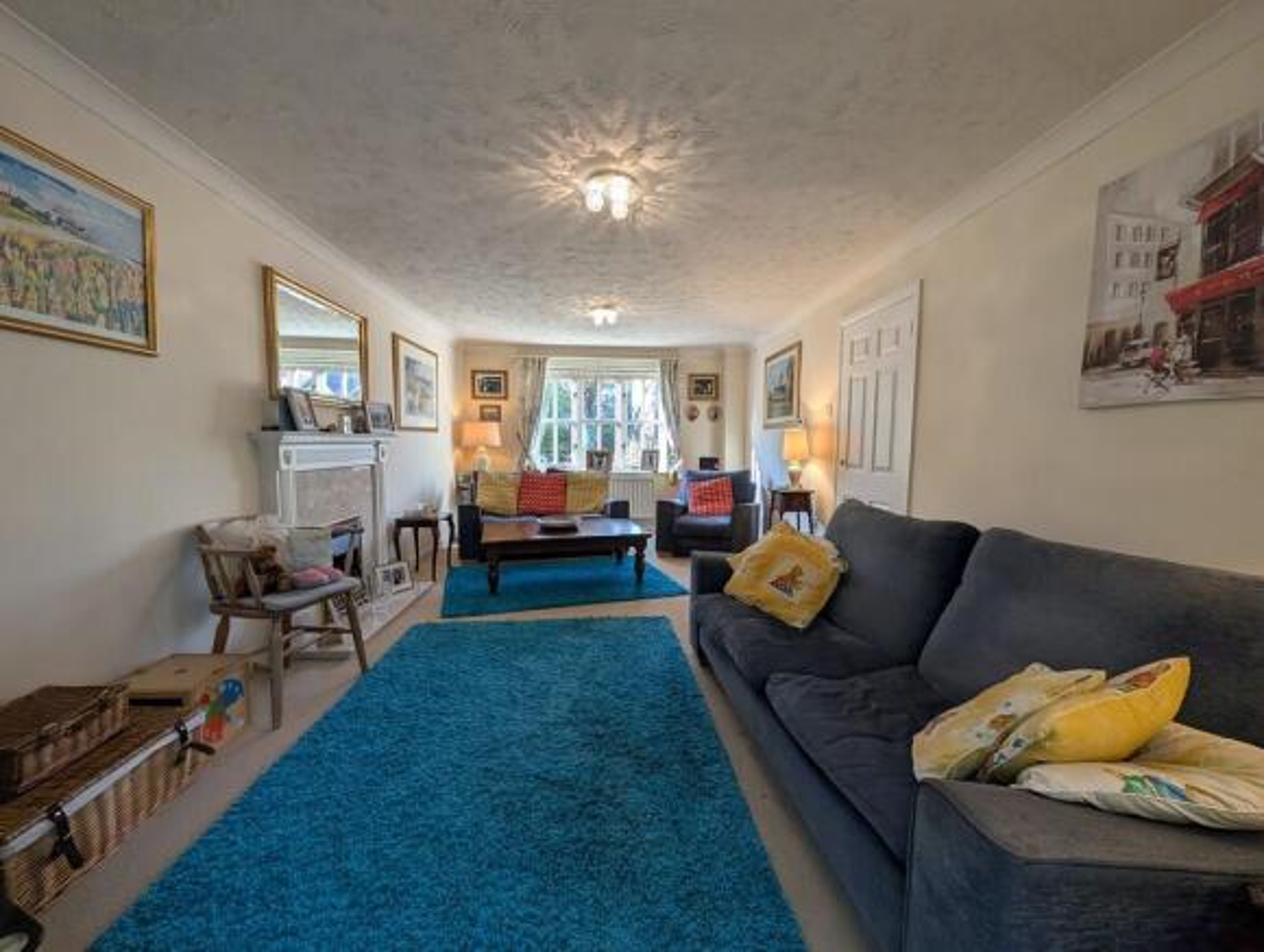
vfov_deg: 94.7
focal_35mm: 12
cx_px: 632
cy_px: 476
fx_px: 439
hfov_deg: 110.4
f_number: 1.7
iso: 61
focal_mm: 2.02
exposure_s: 1/123
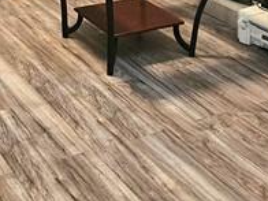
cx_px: -1
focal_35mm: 68
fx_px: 526
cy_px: -167
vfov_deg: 17.4
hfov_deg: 26.9
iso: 320
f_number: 2.2
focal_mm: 2.2
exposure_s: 1/60.2
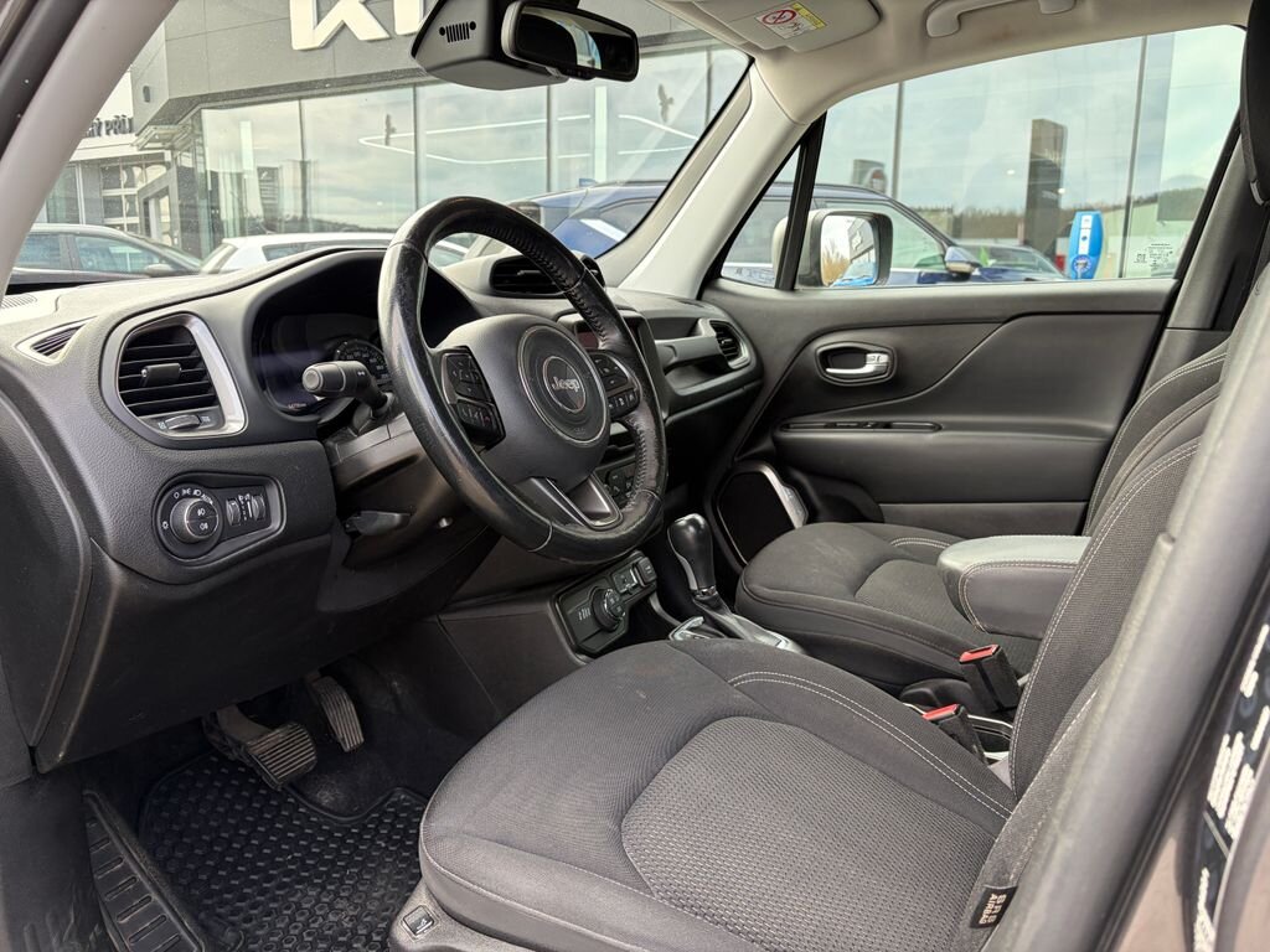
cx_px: 635
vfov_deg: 53.1
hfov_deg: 67.3
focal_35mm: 26
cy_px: 476
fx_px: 954
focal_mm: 5.96
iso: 64
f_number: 1.6
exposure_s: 1/192
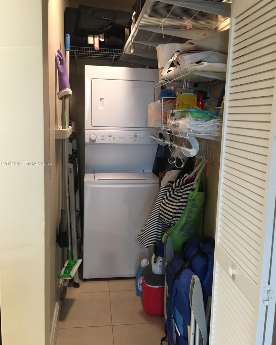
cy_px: 164
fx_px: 316
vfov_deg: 57.1
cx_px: 136
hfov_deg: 47.1
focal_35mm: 31
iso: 100
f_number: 2.2
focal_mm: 4.15
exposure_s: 1/10
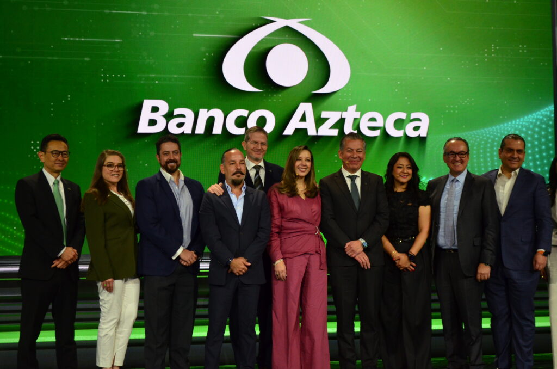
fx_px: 1019
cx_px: 278
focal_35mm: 66
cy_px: 184
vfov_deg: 20.5
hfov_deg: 30.6
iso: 1250
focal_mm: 44
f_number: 5.3
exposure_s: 1/80
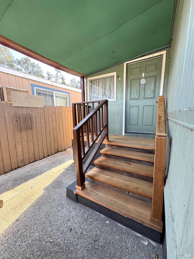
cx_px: 97
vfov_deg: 102.1
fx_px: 105
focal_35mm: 14
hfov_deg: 85.7
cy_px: 130
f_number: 2.2
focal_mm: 2.22
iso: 64
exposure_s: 1/99
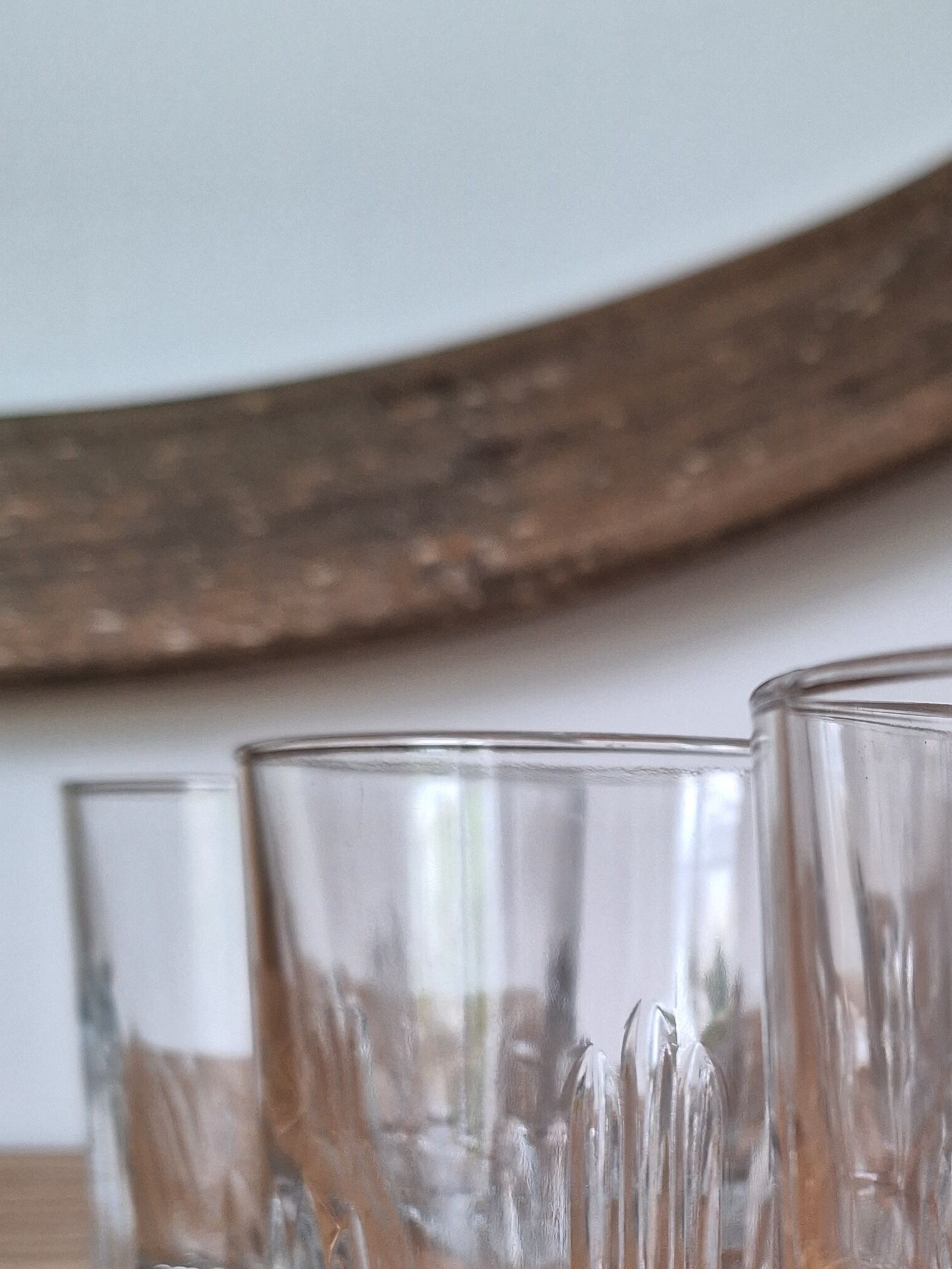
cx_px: 879
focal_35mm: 46
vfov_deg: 39.8
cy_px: 986
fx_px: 1687
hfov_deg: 30.0
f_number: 1.8
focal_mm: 5.54
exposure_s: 1/50
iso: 200
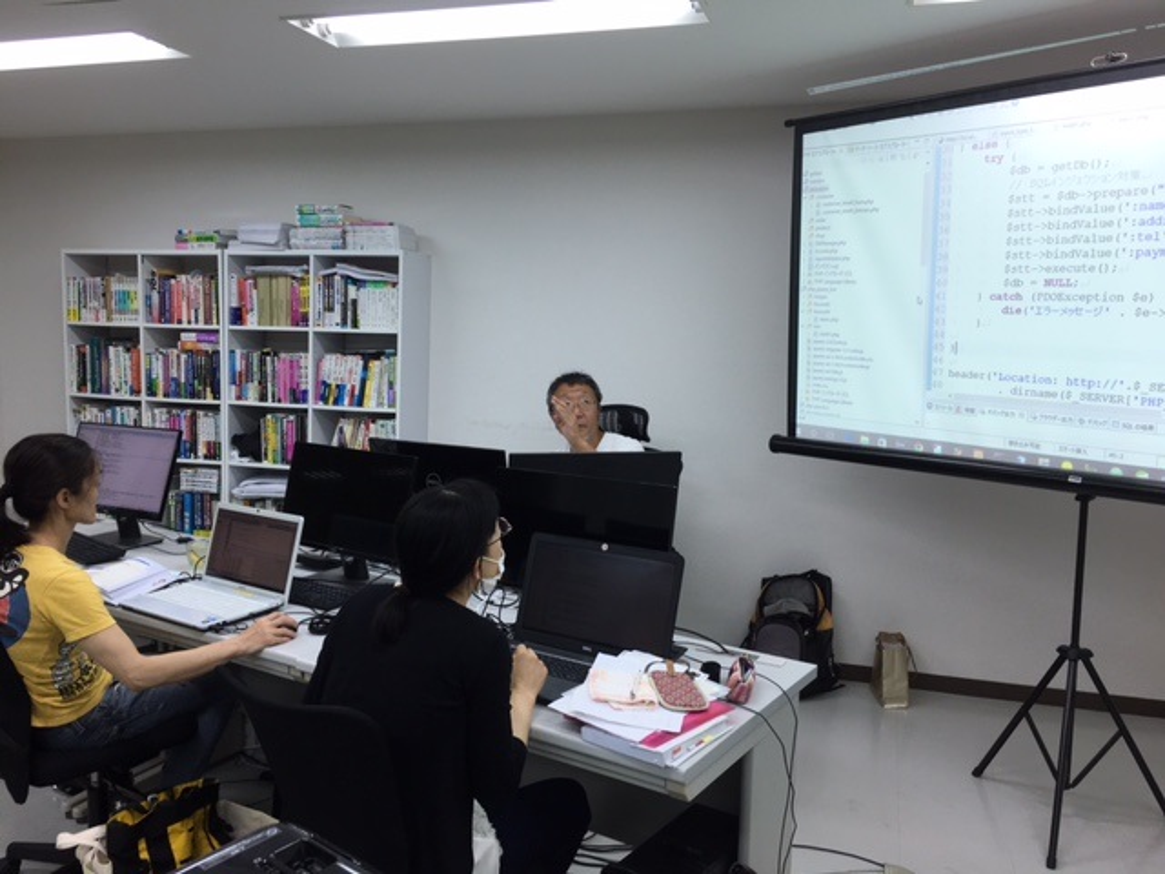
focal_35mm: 29
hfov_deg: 61.7
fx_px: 976
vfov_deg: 48.2
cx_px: 582
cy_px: 437
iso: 32
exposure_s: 1/60
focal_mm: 4.15
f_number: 2.2
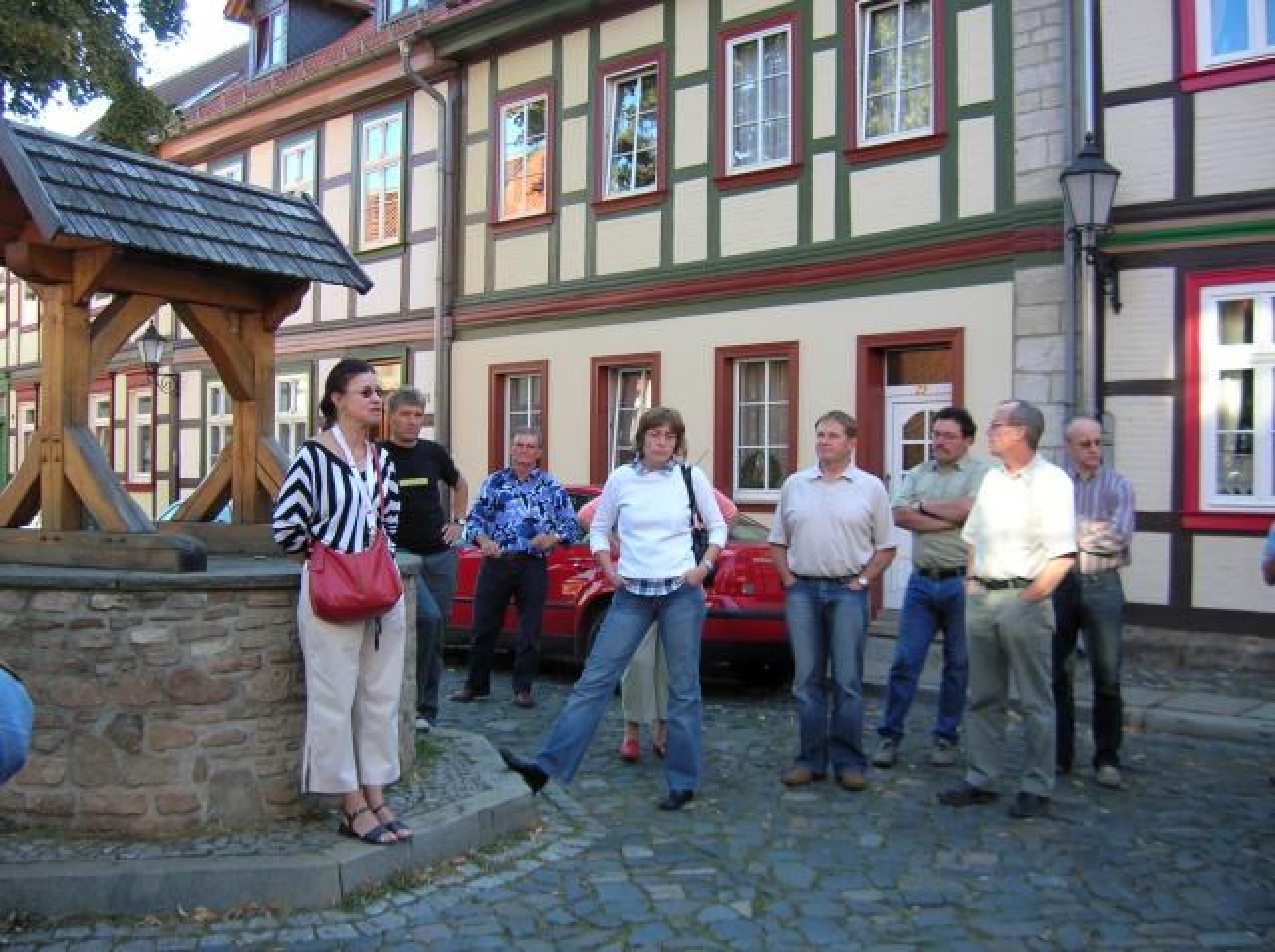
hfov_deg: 54.0
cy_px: 476
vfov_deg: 41.7
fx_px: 1250
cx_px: 638
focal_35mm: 34
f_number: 2.9
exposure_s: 1/83.5
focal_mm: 5.7
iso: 50
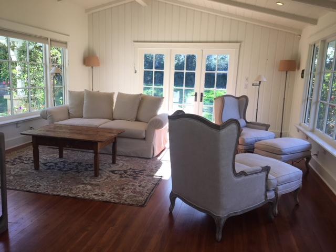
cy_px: 126
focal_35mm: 29
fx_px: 281
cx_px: 168
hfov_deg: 61.7
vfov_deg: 48.2
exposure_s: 1/120
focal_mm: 4.15
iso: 25
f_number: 2.2
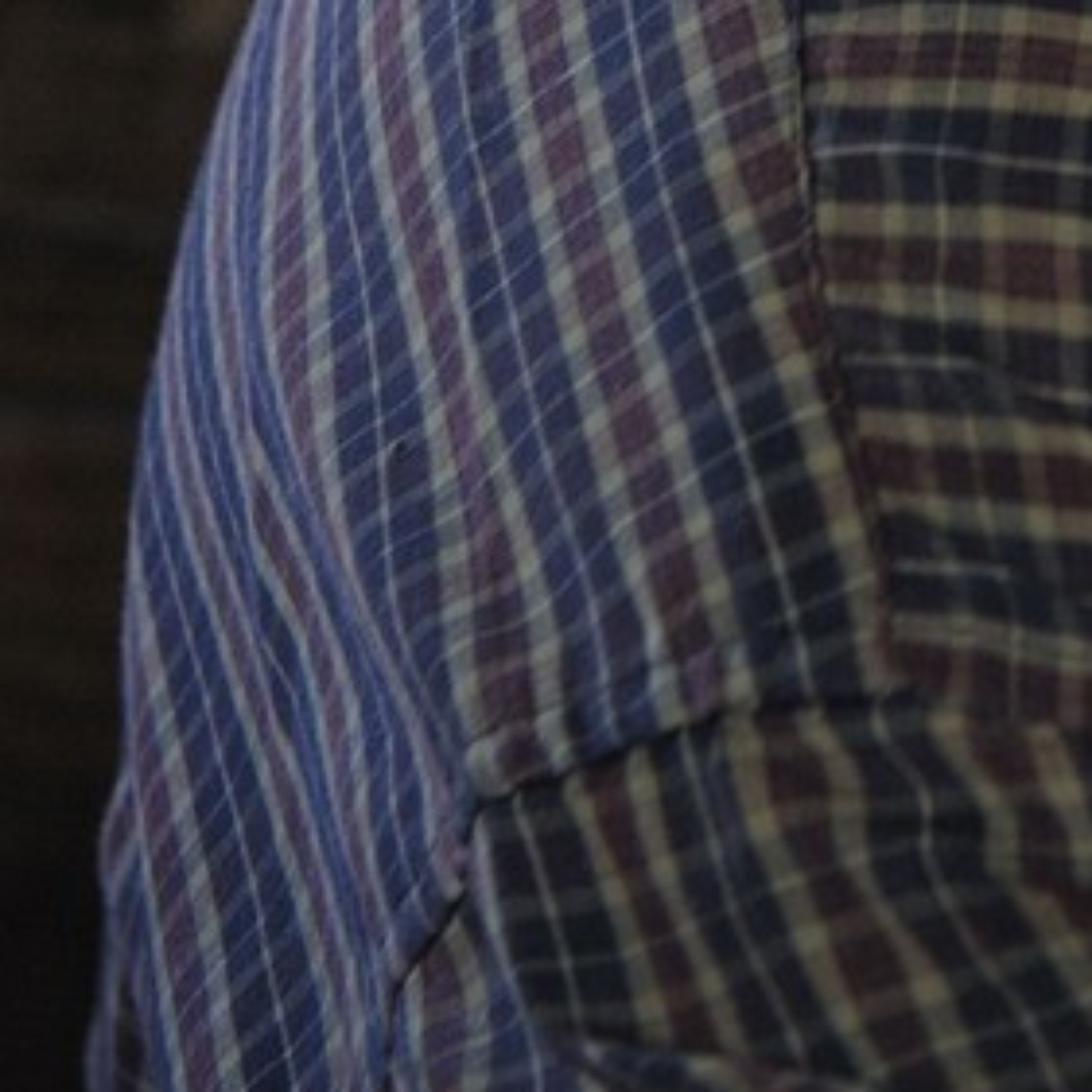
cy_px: -1554
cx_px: 2056
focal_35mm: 280
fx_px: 9993
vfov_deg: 6.0
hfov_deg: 6.1
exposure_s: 1/80
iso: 800
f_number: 4
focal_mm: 58
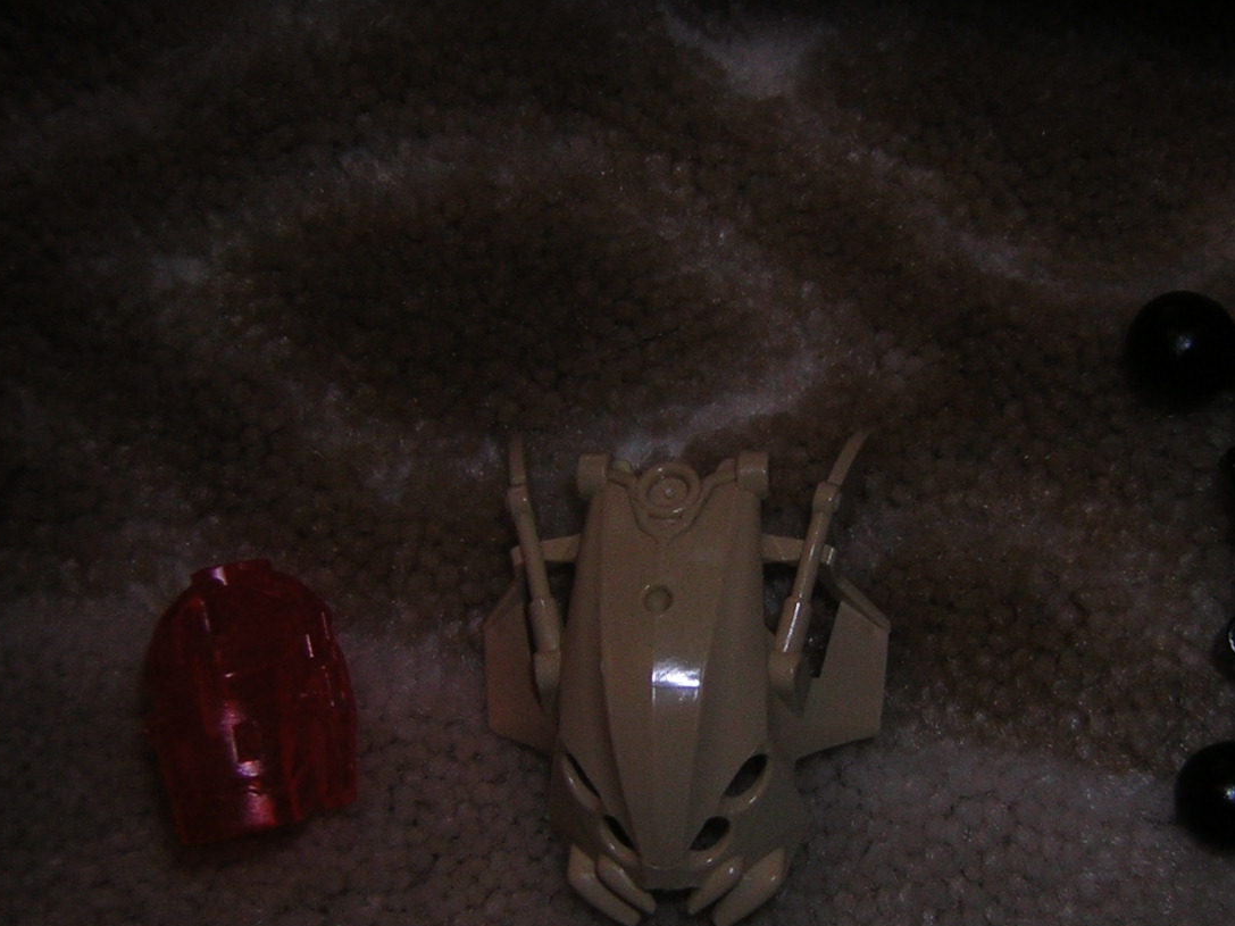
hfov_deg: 35.6
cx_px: 878
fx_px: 1891
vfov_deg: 27.3
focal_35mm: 53
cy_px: 652
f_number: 2.6
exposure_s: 1/60.1
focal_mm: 4.7
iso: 50
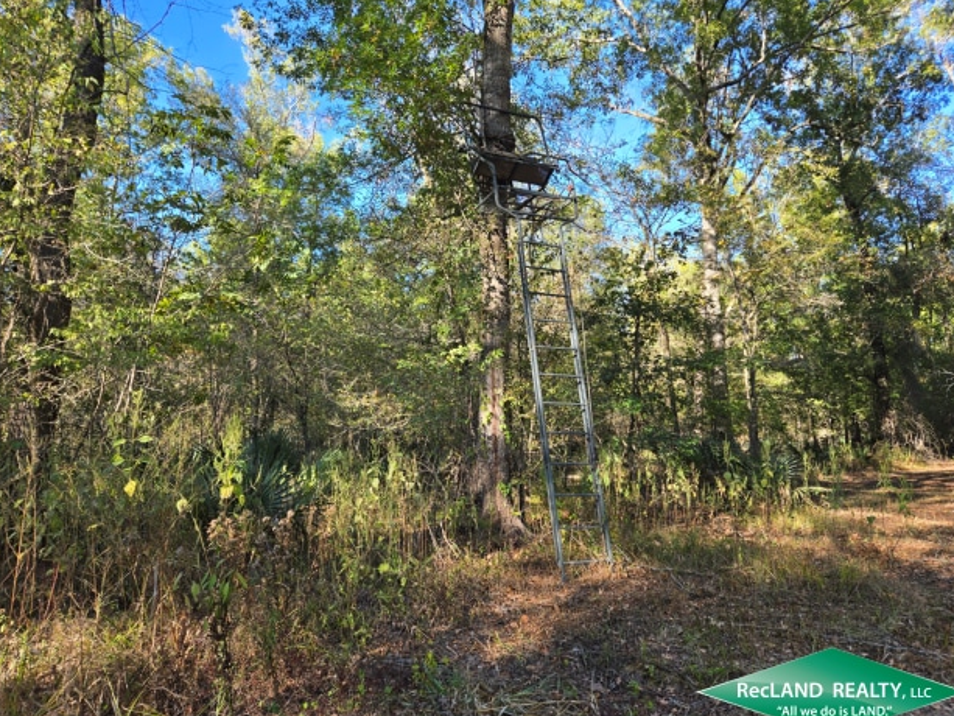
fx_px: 662
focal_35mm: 24
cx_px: 478
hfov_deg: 71.6
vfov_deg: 56.8
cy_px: 369
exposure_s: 1/258
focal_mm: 5.4
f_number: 1.8
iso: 25
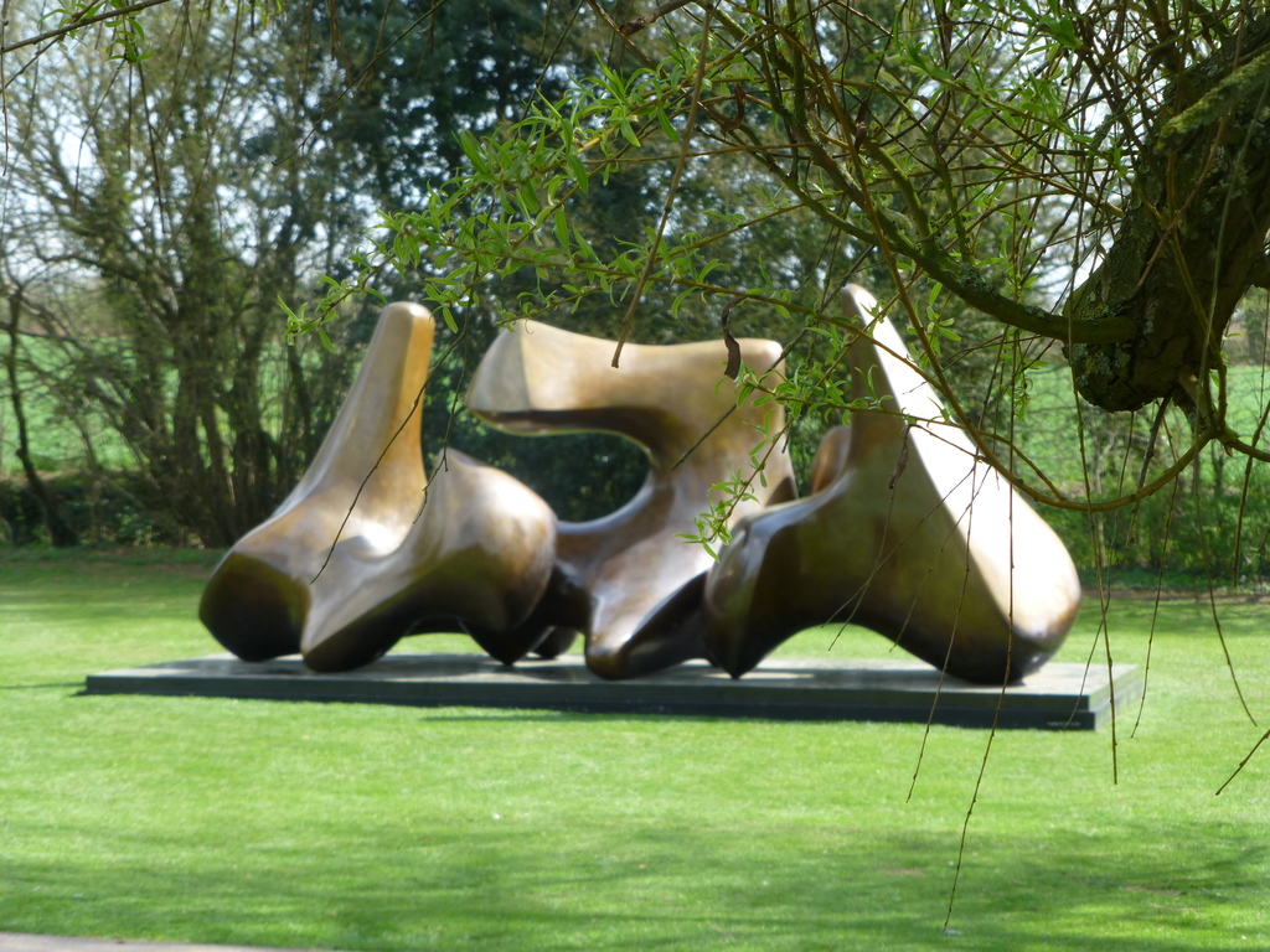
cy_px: 476
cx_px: 635
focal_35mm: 102
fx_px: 3742
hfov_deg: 19.3
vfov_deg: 14.5
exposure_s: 1/125
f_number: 5.3
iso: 100
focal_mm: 18.2
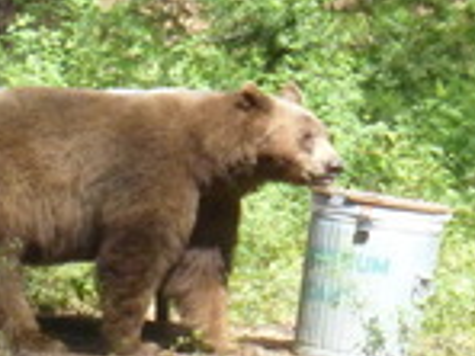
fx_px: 10223
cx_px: -254
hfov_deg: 2.7
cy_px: 245
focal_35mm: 745
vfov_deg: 2.0
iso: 640
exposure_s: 1/320
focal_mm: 31.3
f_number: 5.4
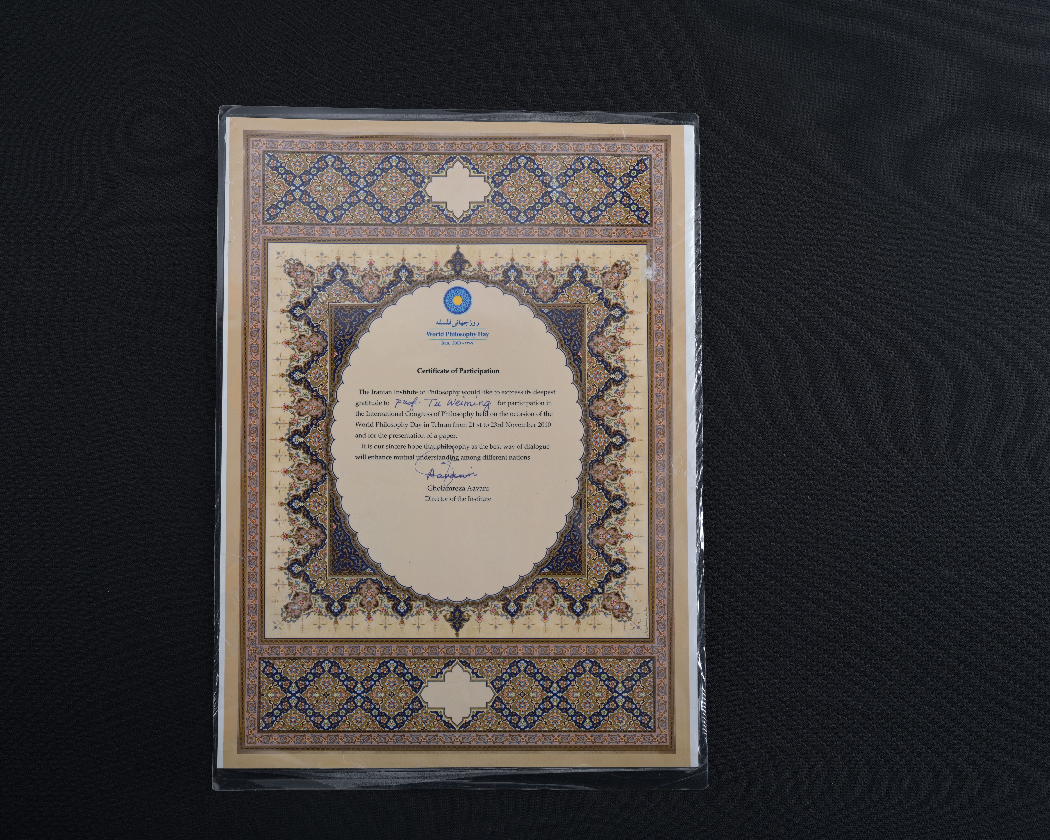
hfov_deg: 34.1
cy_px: 425
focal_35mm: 55
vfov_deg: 27.6
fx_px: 1709
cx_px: 456
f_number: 10
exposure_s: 1/200
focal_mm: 48
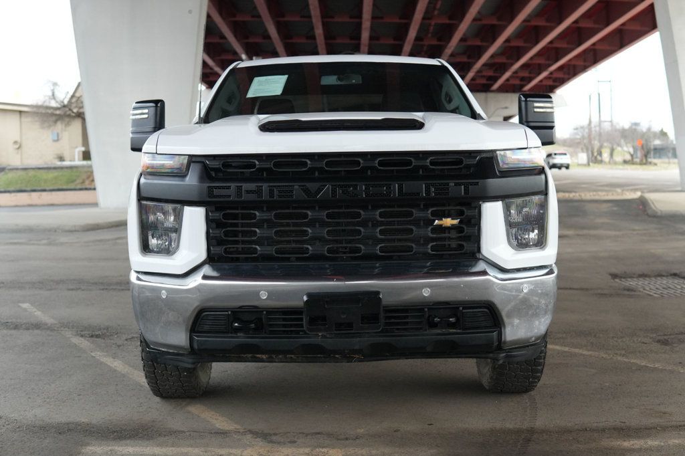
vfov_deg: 29.8
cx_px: 342
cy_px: 228
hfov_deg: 43.6
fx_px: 856
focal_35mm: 45
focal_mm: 30
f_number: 2.8
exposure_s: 1/160
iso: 1600
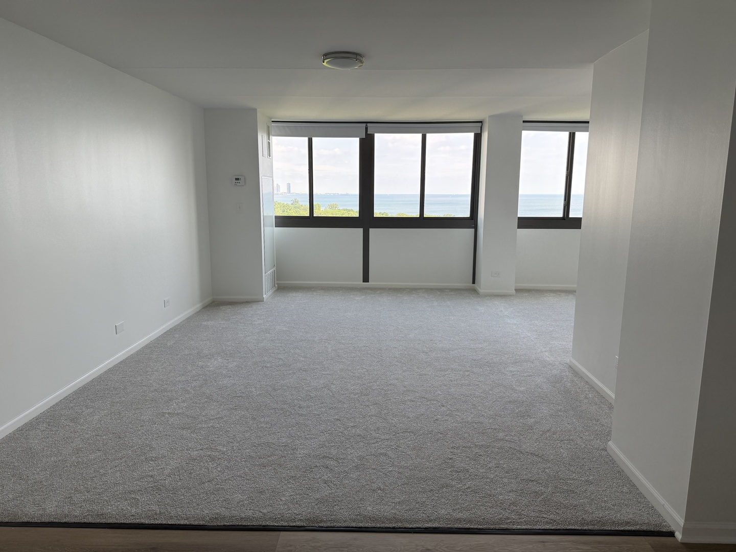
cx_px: 368
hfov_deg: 71.6
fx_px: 510
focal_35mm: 24
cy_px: 276
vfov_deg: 56.8
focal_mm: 6.76
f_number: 1.78
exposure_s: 1/473
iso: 100
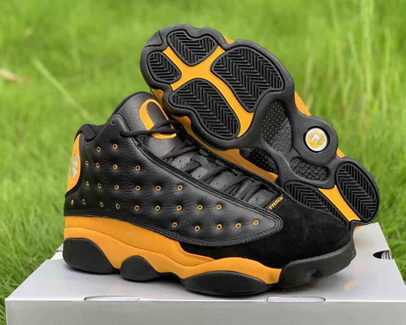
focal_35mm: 55
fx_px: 661
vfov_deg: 27.6
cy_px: 160
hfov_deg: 34.1
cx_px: 214
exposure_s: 1/122
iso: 20
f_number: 2.4
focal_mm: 6
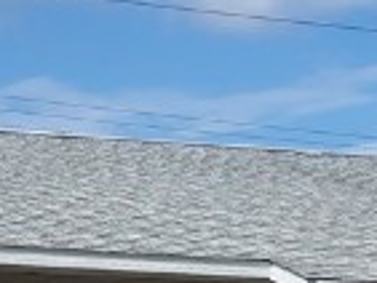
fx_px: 1820
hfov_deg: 11.7
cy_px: 483
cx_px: 35
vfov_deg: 8.6
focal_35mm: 167
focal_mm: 6.4
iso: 12
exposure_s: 1/1369
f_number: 1.8
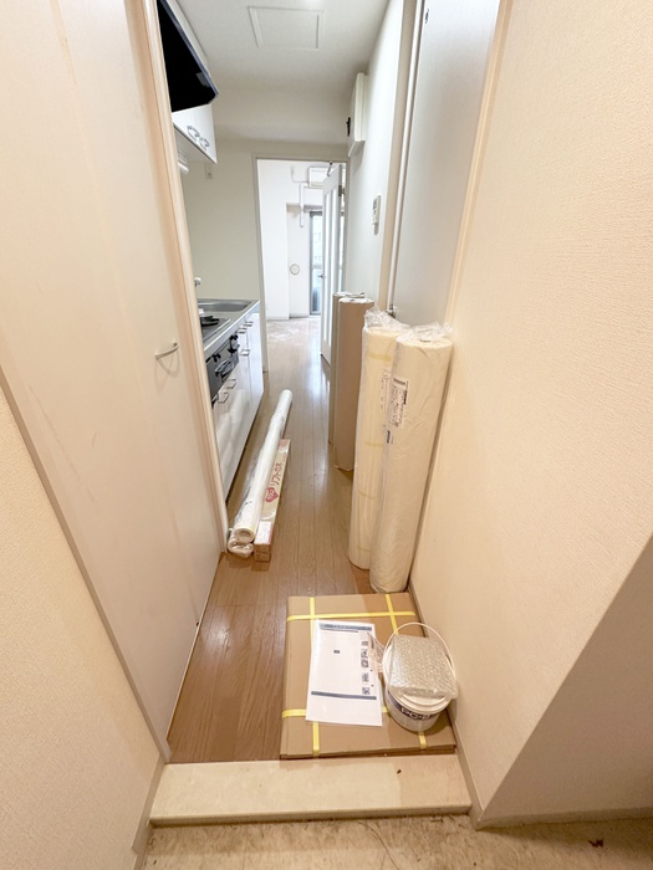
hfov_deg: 85.7
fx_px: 352
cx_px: 326
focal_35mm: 14
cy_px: 435
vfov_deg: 102.1
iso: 250
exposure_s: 1/50
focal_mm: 2.22
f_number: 2.2
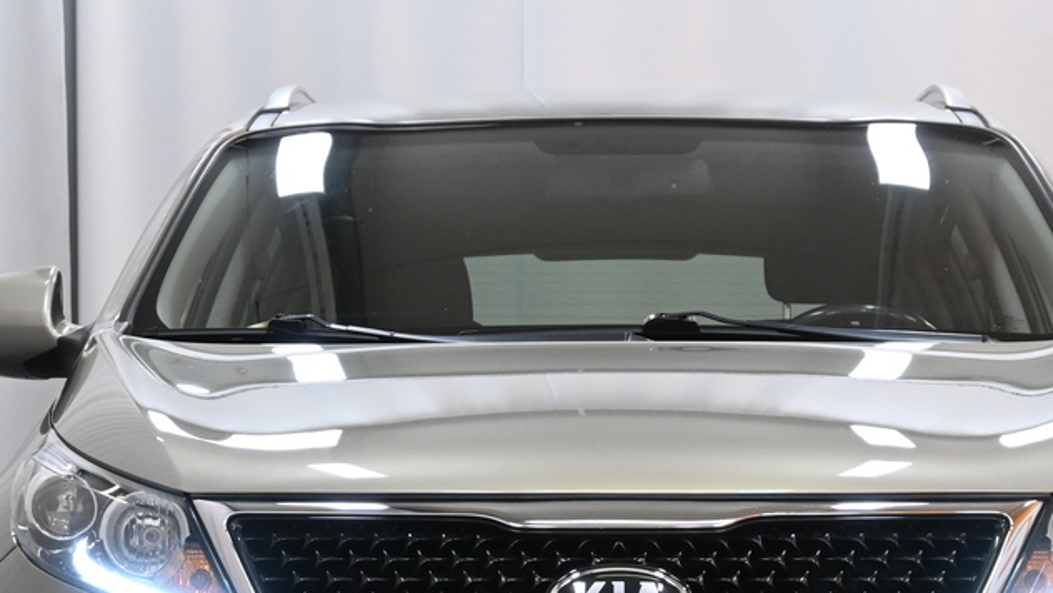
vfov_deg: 7.5
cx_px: 603
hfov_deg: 13.4
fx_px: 4497
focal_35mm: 161
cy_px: 570
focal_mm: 40
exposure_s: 1/50
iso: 640
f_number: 5.6
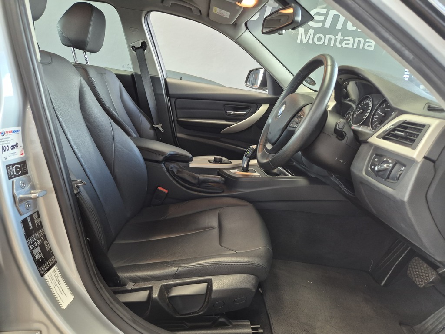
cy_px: 167
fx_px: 296
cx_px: 222
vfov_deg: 58.9
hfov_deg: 73.9
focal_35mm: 23
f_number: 1.8
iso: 500
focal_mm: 5.4
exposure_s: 1/80
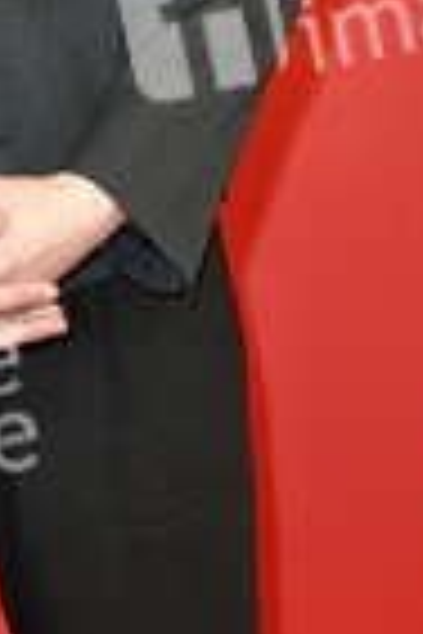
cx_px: -63
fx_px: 2203
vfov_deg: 15.5
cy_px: -229
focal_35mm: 125
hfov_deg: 10.8
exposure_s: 1/250
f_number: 6.3
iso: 1600
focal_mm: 44
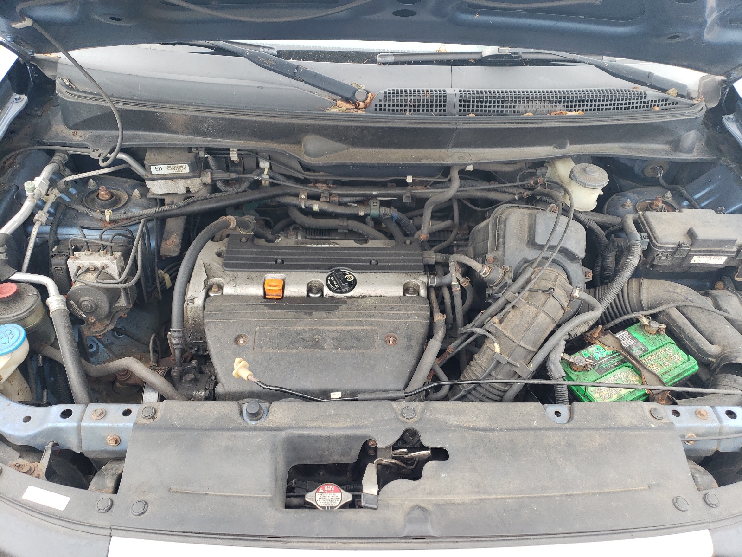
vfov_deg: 53.1
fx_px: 557
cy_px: 278
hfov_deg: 67.3
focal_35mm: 26
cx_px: 371
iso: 50
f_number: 1.5
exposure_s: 1/145
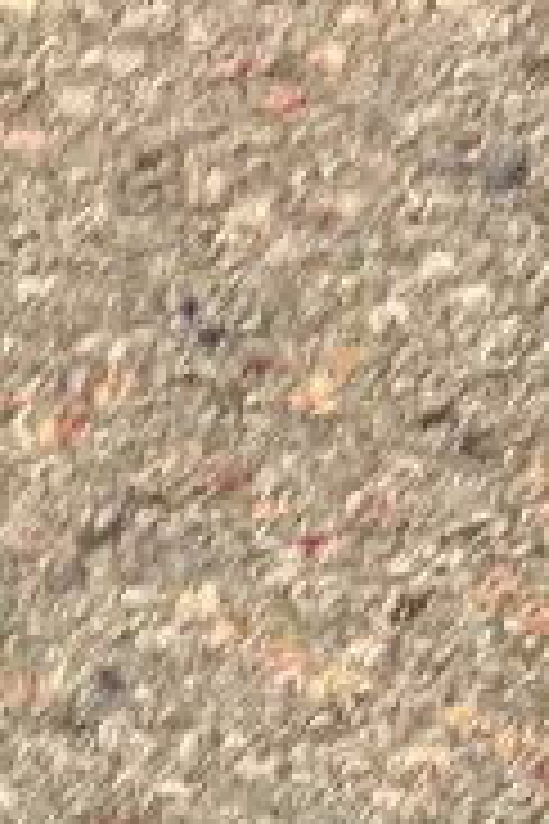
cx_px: -900
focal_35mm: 151
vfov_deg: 11.4
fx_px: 3454
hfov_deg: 8.2
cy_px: 1932
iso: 250
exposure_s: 1/50
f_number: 1.8
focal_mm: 4.25
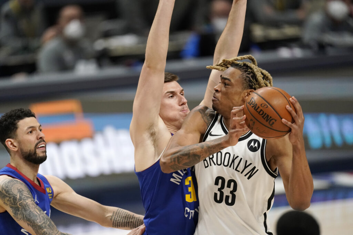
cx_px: 176
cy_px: 118
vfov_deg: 2.3
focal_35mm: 600
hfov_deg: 3.4
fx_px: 5884
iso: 5000
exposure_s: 1/2000
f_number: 4
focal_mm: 600
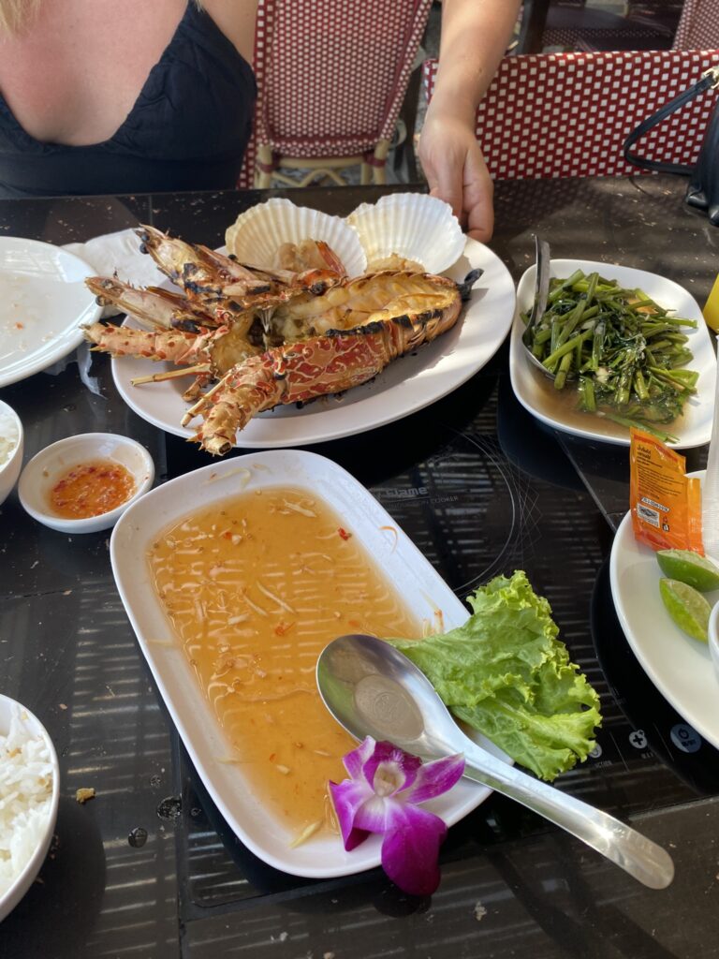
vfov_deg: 67.3
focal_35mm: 26
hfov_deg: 53.1
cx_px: 360
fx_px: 720
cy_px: 480
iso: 32
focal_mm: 4.25
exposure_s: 1/315
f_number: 1.8
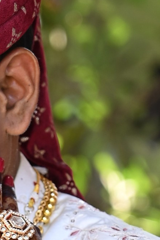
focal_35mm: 337
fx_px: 2249
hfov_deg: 4.0
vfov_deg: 6.0
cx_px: -182
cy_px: 459
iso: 160
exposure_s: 1/200
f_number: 2.8
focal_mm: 55
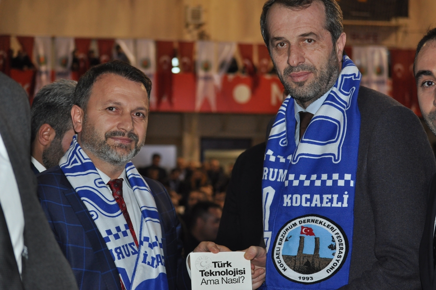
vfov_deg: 16.5
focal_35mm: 82
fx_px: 998
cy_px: 145
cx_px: 218
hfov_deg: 24.6
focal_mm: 55
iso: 800
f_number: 4
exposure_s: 1/60
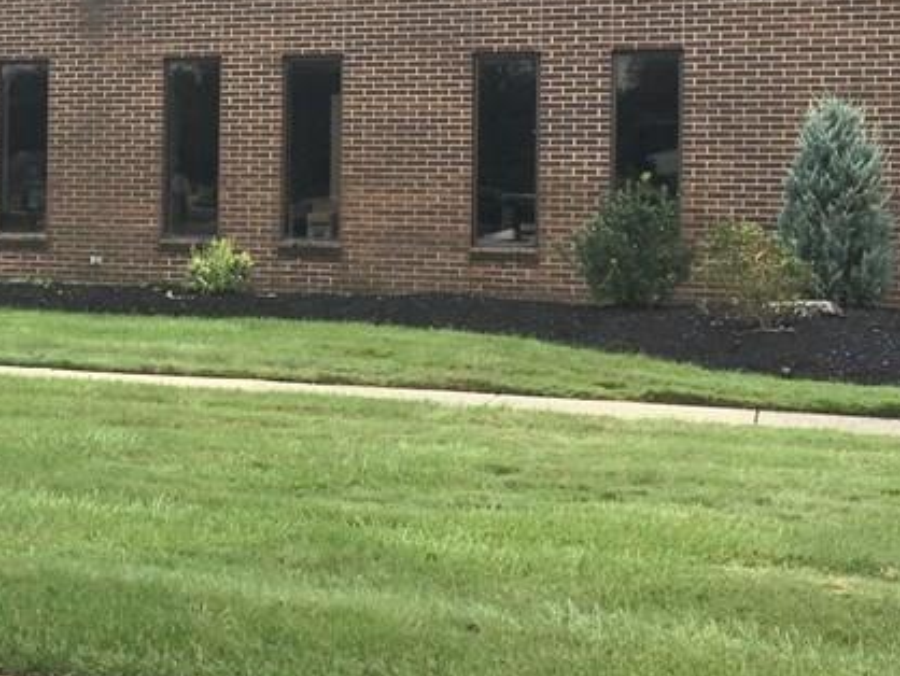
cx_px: -50
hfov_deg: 25.7
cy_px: 179
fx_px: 1847
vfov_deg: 20.6
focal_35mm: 71
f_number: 2.2
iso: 25
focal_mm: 4.15
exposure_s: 1/1451
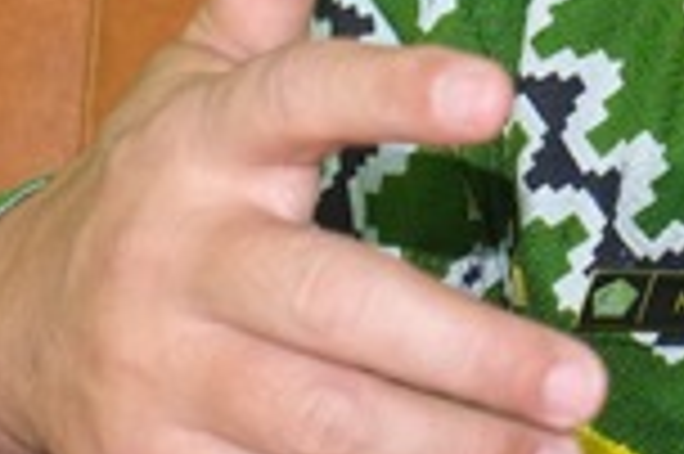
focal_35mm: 200
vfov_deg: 6.8
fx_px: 3796
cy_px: -97
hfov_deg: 9.9
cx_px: 1148
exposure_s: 1/60
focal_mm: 25.6
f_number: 4.4
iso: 1000
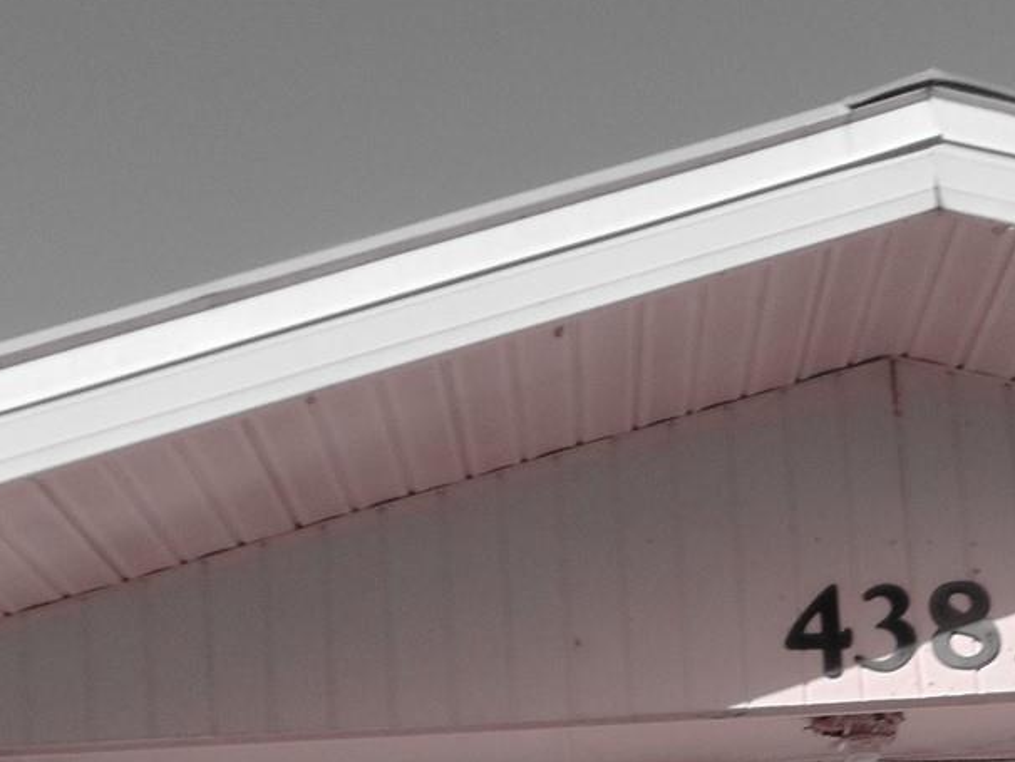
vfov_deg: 20.5
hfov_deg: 28.7
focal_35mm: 66
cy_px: 966
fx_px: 1936
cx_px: 831
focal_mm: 4.5
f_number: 7.7
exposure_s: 1/320
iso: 80
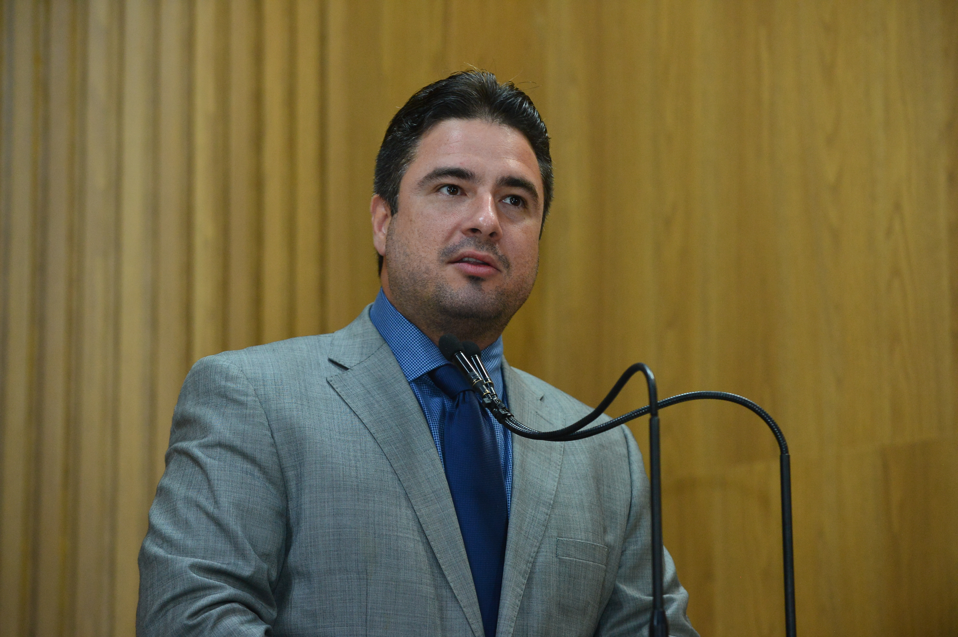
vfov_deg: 10.1
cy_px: 318
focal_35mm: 135
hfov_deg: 15.2
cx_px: 479
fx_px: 3589
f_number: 3.5
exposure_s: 1/320
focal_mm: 135
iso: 3200
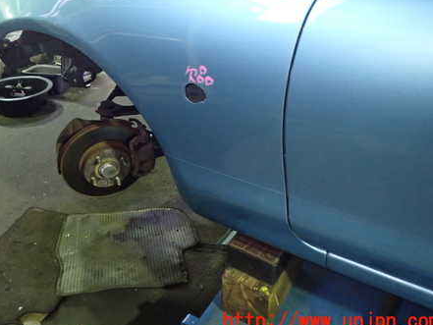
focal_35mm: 34
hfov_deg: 53.1
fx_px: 425
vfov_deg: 41.4
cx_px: 150
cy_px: 113
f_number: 2
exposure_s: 1/25
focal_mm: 4.5
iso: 800
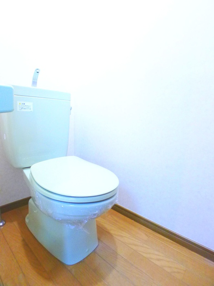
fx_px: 198
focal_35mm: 24
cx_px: 107
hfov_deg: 56.8
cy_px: 143
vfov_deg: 71.6
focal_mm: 5.1
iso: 800
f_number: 2
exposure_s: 1/30
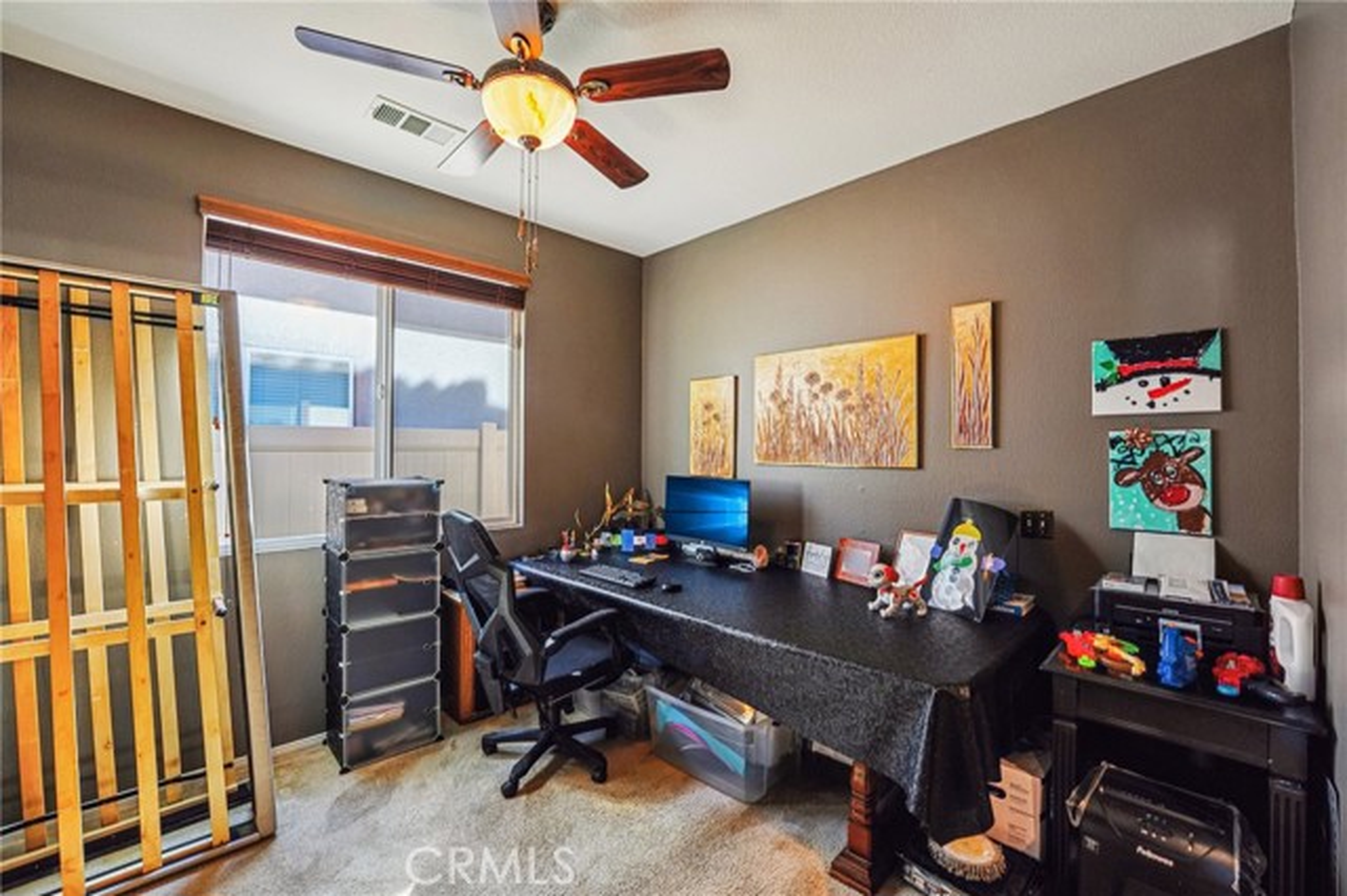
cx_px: 674
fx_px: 524
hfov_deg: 104.3
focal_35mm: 14
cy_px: 448
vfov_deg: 81.1
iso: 200
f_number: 8
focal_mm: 14
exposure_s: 1/8
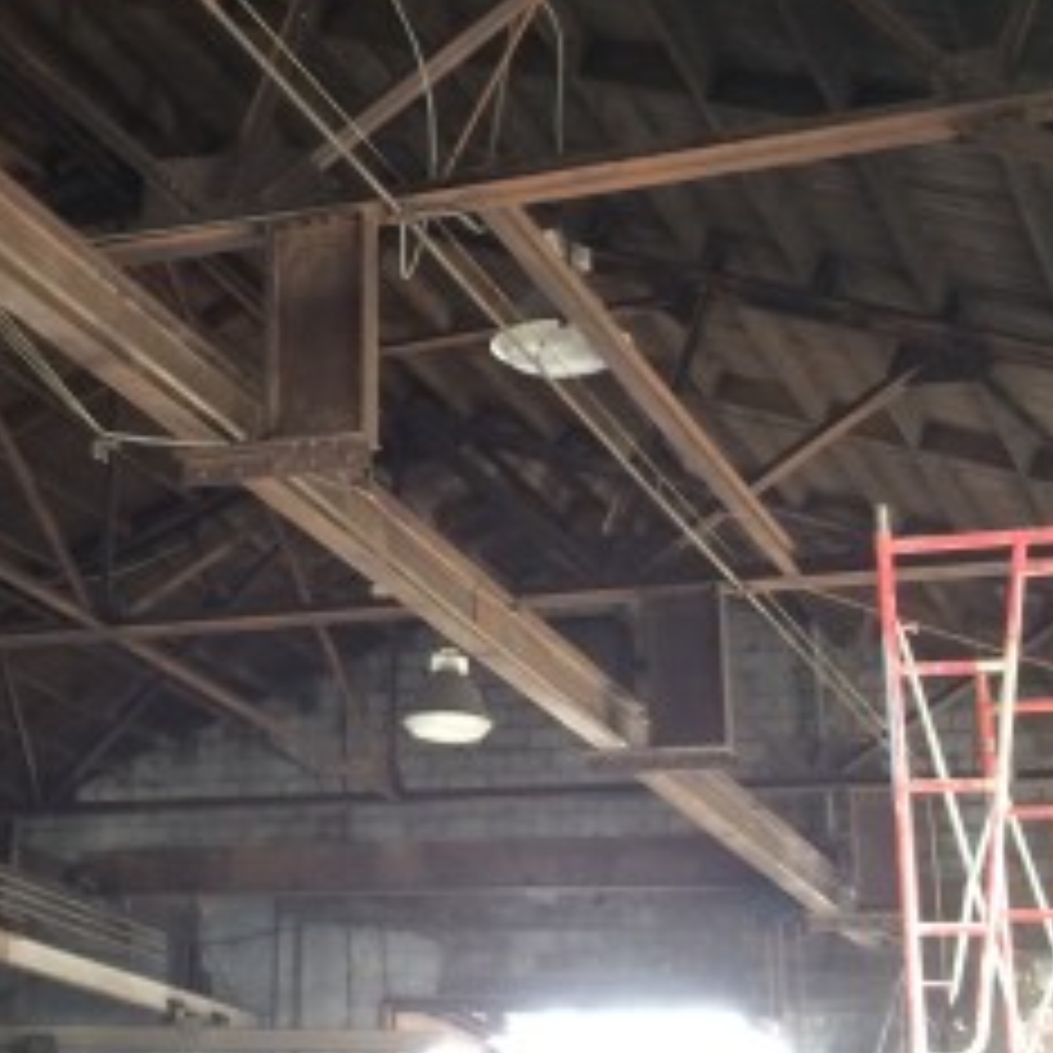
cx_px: 14
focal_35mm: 68
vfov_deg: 25.2
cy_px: 335
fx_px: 2340
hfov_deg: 24.3
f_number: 2.2
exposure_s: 1/30
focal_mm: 4.15
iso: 100
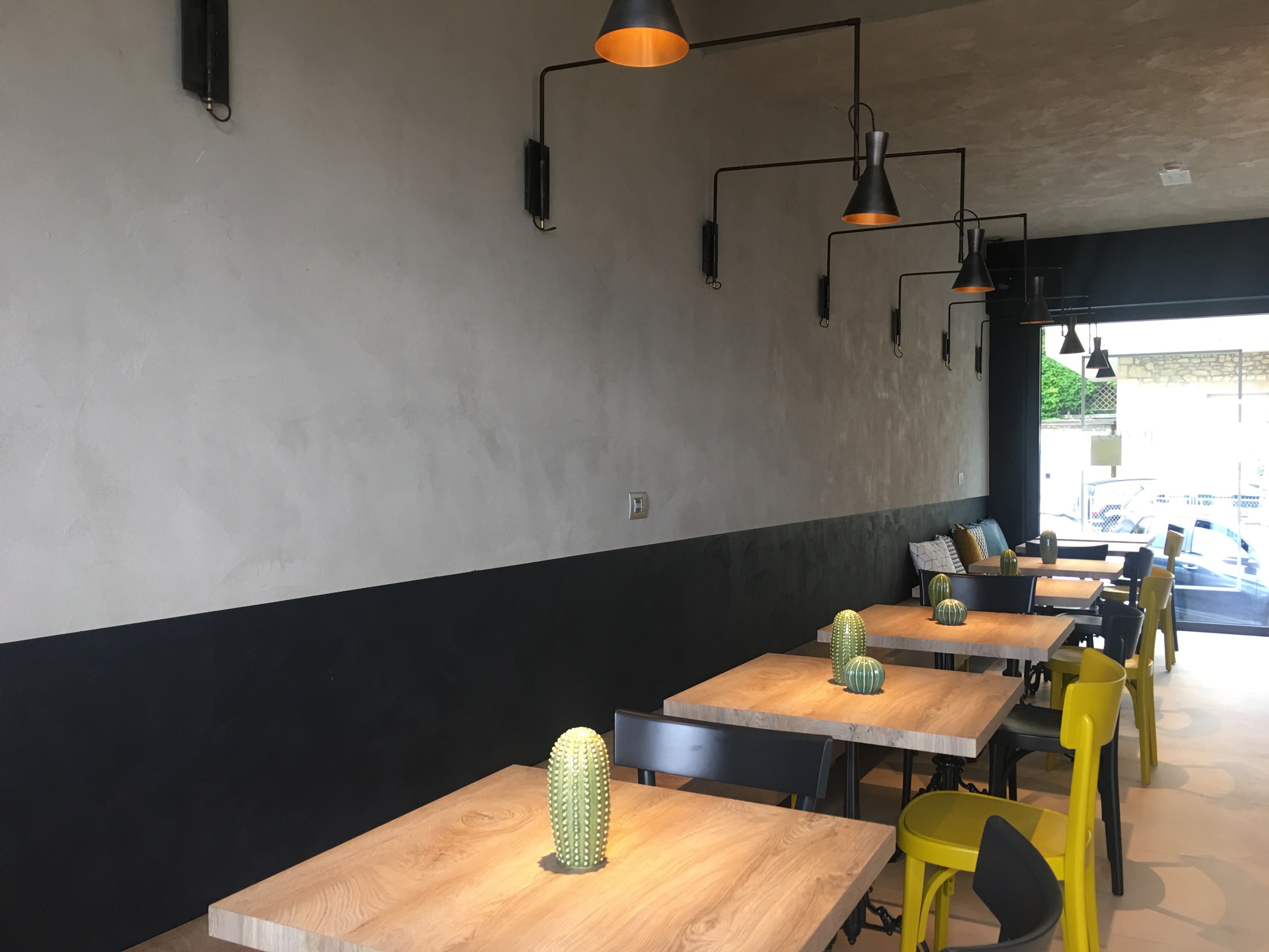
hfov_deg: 61.7
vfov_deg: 48.2
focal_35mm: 29
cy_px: 476
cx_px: 634
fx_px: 1063
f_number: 2.2
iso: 40
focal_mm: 4.15
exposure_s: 1/17
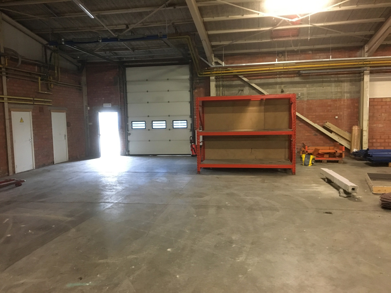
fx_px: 328
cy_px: 146
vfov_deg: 48.2
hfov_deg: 61.7
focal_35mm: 29
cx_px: 196
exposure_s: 1/17
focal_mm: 4.15
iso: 320
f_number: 2.2
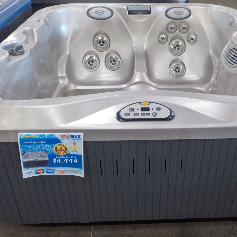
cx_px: 146
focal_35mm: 36
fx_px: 279
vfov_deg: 46.0
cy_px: 119
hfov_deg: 45.7
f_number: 3.3
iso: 160
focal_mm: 4.1
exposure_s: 1/30
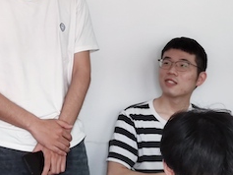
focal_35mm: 124
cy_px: -40
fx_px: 835
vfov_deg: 11.7
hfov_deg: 15.8
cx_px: 41
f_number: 1.69
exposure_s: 1/100
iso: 353
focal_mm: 6.72
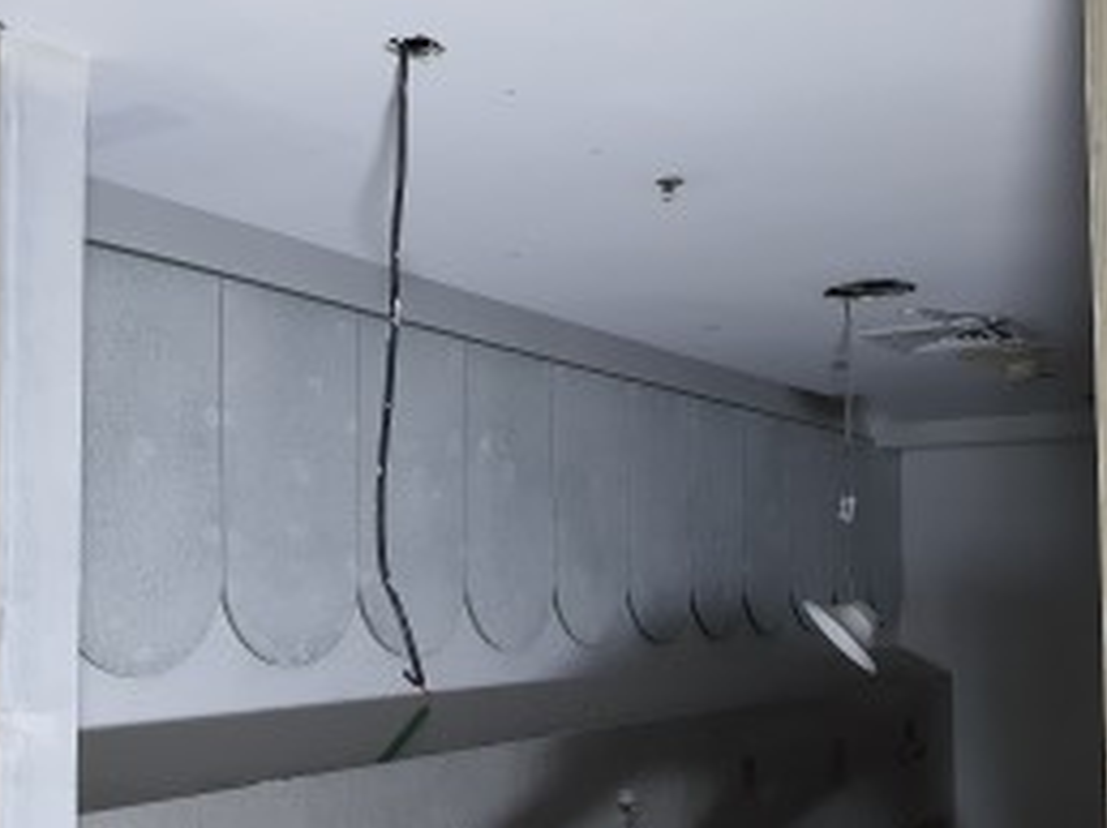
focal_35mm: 43
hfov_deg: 43.8
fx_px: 1374
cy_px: 532
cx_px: 504
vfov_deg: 33.3
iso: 320
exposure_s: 1/100
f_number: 2.4
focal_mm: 4.3
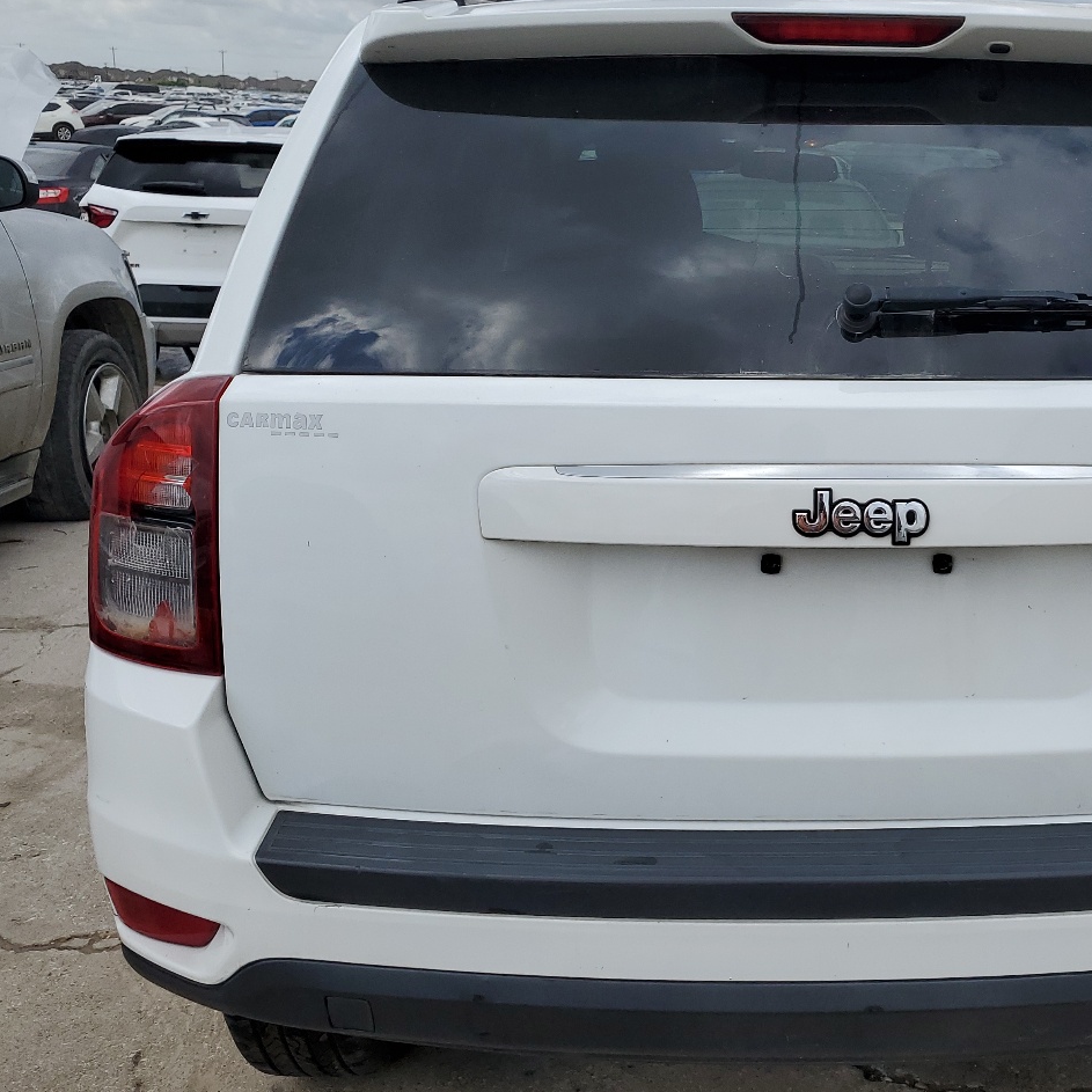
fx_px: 1392
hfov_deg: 41.5
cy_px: 527
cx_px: 831
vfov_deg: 42.8
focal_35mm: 39
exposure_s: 1/5000
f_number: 1.5
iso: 50
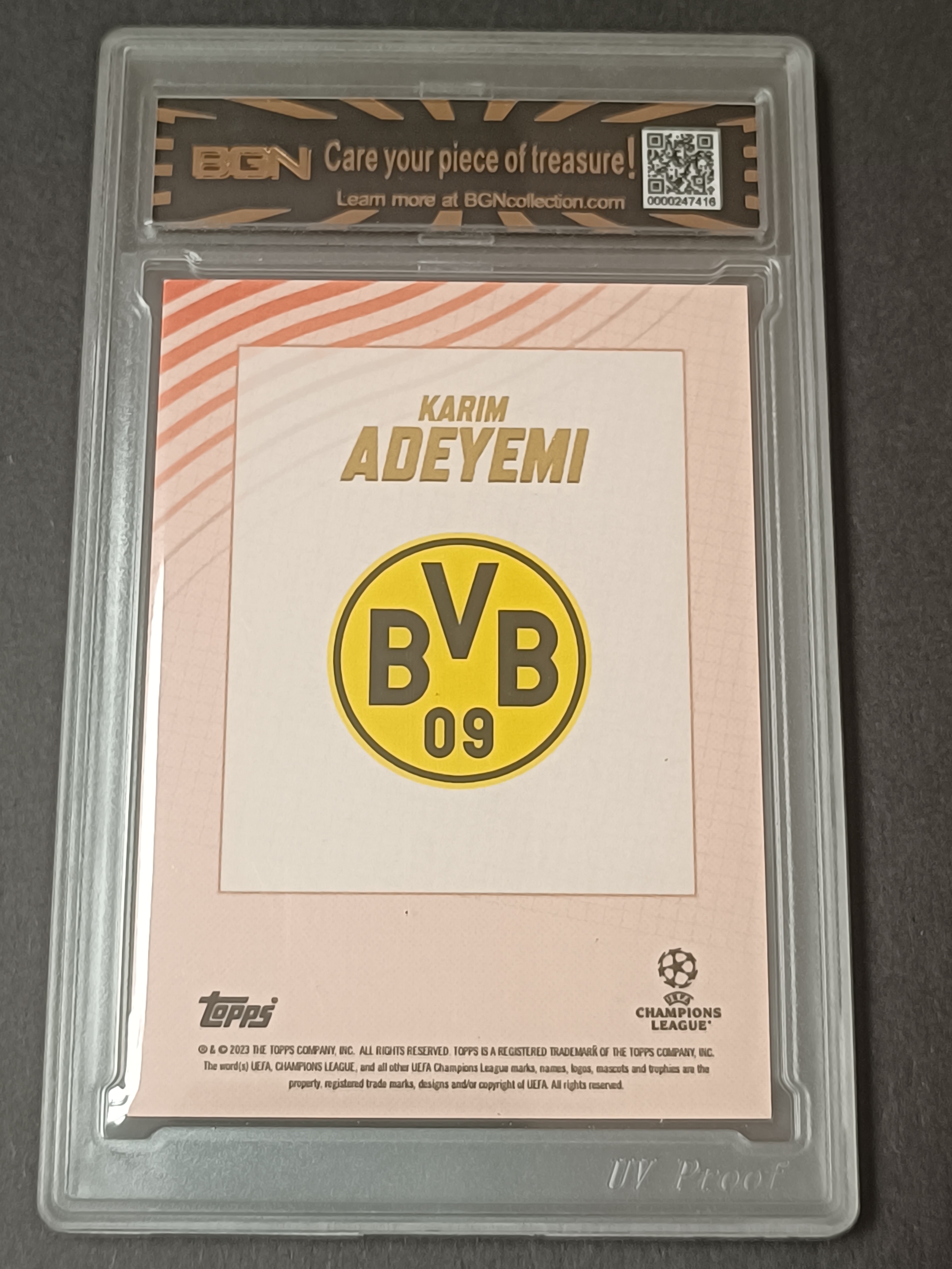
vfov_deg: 34.3
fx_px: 2053
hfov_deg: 26.1
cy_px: 634
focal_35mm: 56
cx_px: 476
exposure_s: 1/50
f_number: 1.9
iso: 932
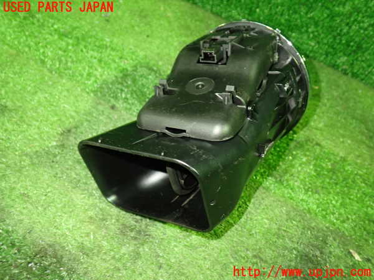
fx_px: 324
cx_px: 187
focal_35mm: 30
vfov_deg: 46.8
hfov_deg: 60.0
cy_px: 140
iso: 800
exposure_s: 1/25
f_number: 2.3
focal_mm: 5.4
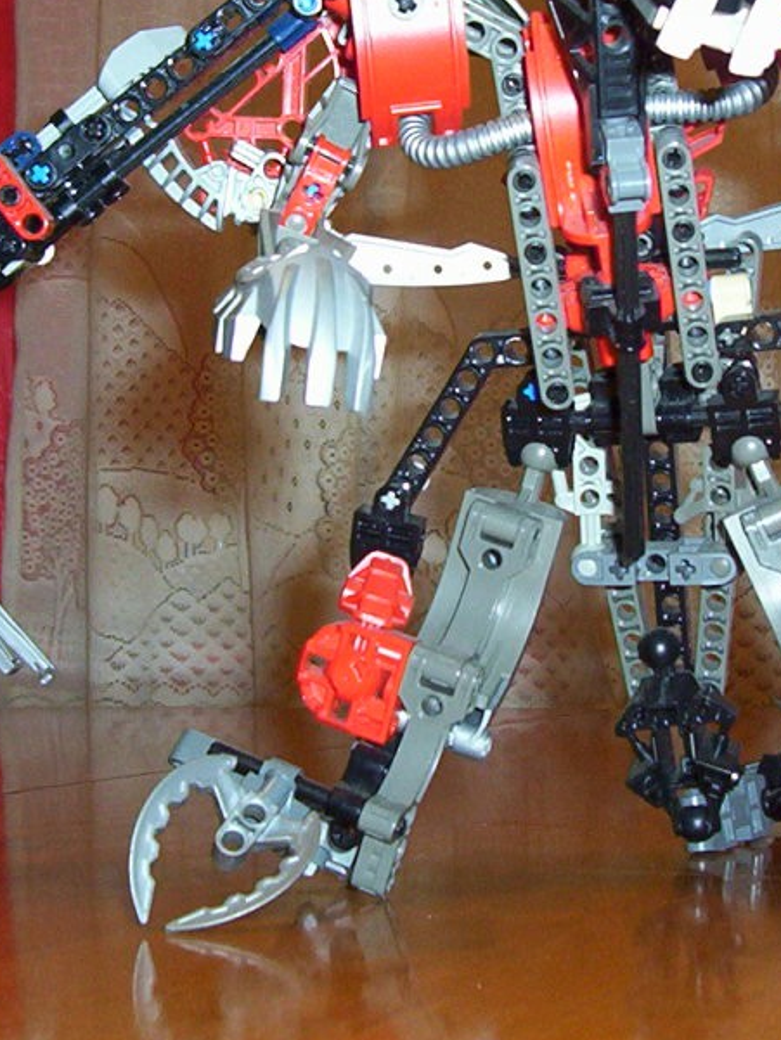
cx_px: 667
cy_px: 363
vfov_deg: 22.9
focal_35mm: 85
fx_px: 2556
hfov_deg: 17.2
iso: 140
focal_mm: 5.77
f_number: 2.73
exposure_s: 1/60
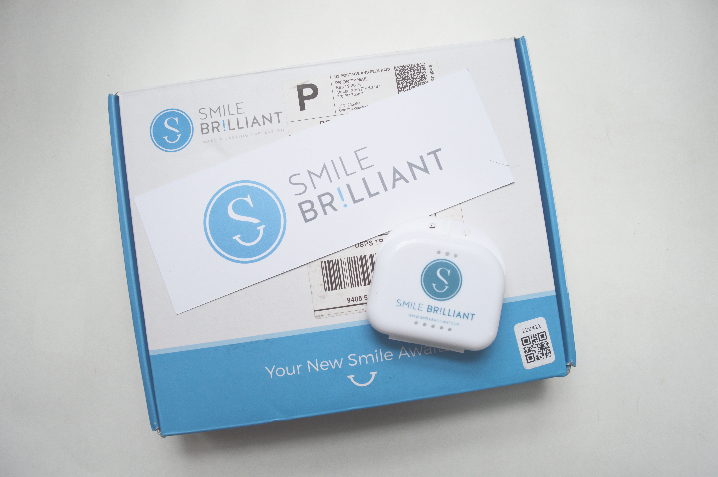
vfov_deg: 47.8
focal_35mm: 27
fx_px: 538
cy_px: 238
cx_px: 359
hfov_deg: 67.4
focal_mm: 18
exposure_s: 1/125
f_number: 5.6
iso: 200
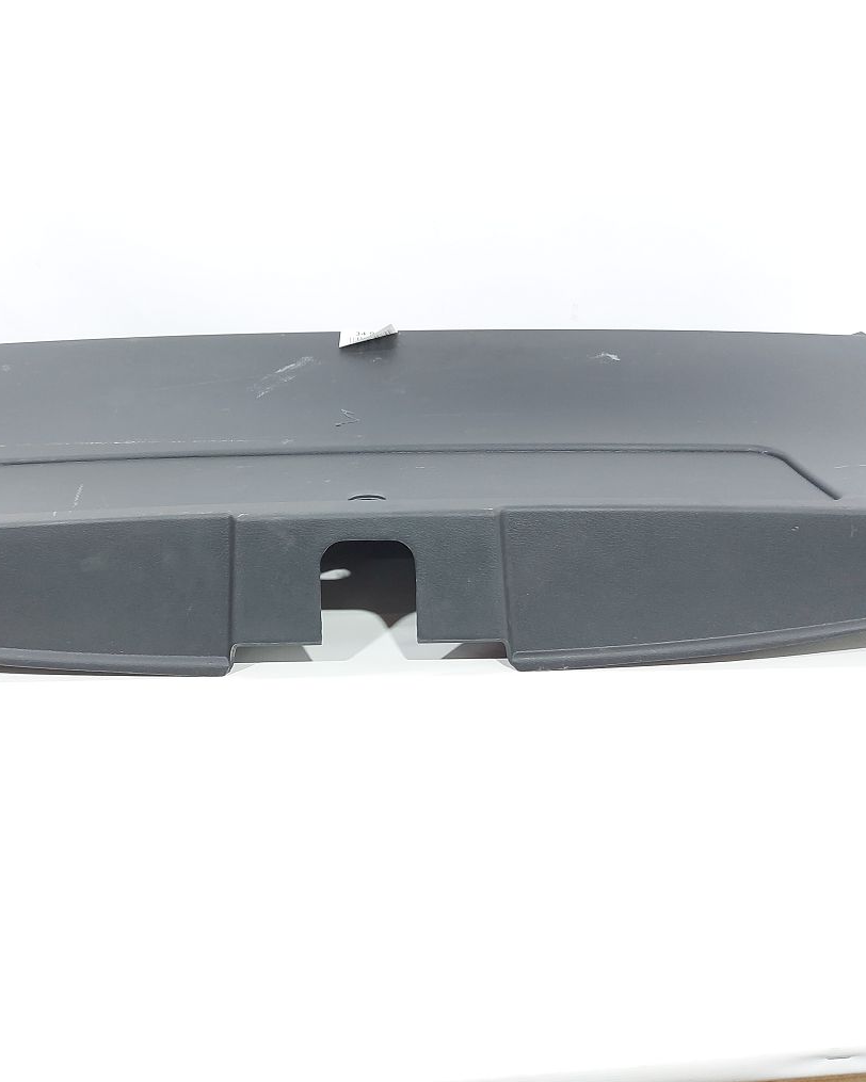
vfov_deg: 55.7
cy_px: 545
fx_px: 1025
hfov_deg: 45.7
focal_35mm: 32
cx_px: 371
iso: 125
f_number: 1.8
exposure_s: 1/50
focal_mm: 5.23
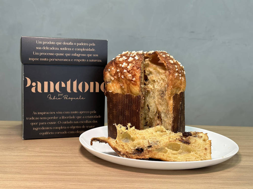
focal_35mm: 48
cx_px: 126
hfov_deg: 39.7
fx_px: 351
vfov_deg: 30.3
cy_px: 94
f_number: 1.78
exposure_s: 1/60
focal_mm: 6.86
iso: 64
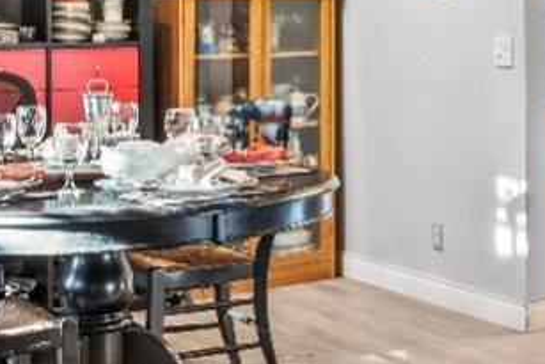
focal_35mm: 83
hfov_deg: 22.1
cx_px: 698
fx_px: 1257
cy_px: 130
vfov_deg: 16.4
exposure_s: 5
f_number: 8
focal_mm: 17
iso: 100
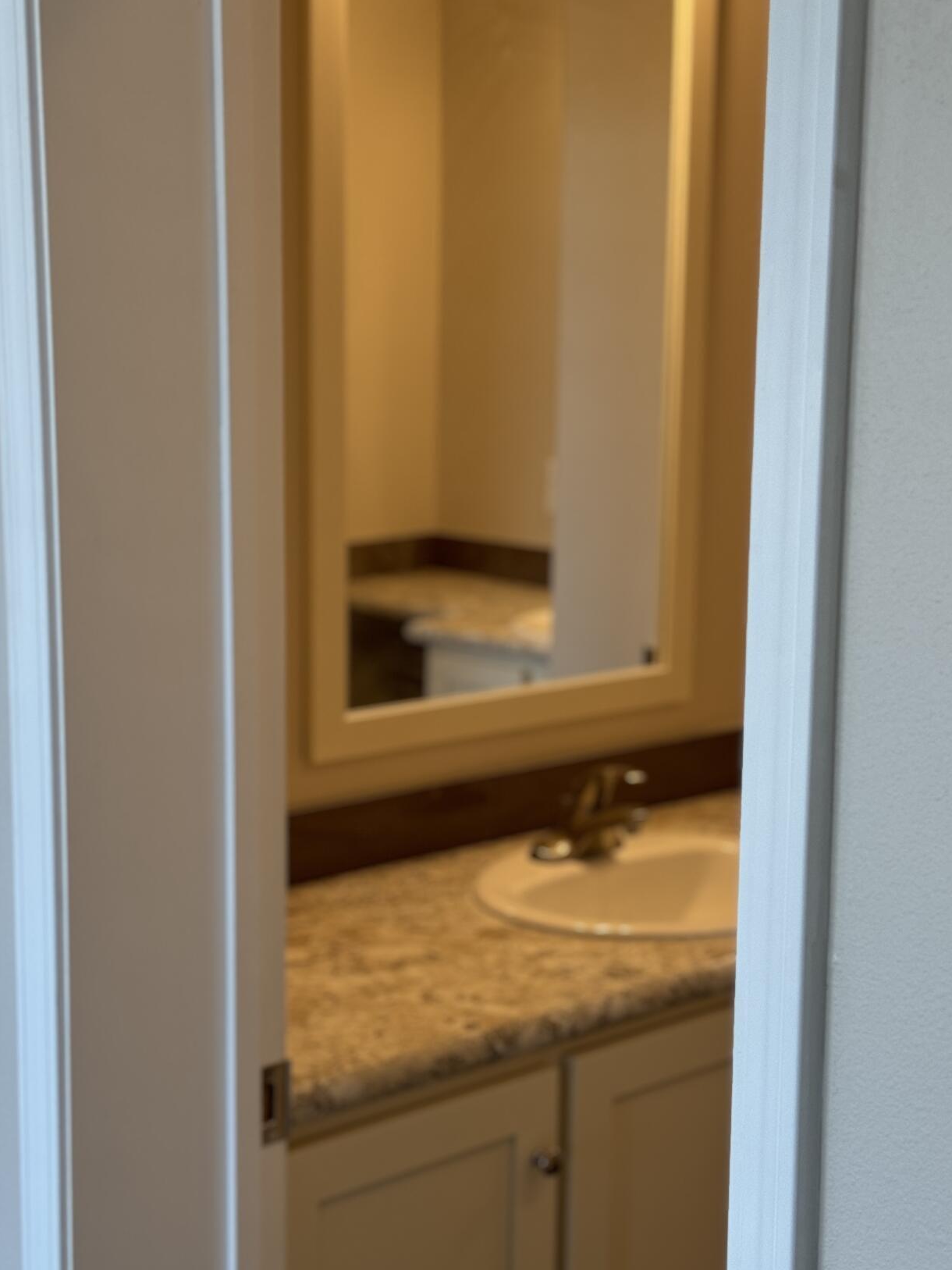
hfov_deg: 24.8
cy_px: 653
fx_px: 2164
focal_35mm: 59
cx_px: 546
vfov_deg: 32.7
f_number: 1.78
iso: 80
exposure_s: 1/120
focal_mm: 6.76
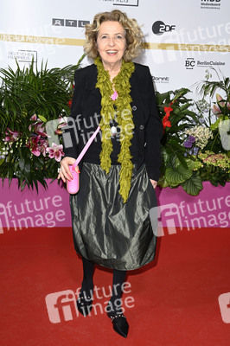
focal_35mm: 52
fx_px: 499
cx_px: 115
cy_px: 173
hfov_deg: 25.9
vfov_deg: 38.2
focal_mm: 52
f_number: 6.3
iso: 640
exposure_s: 1/250
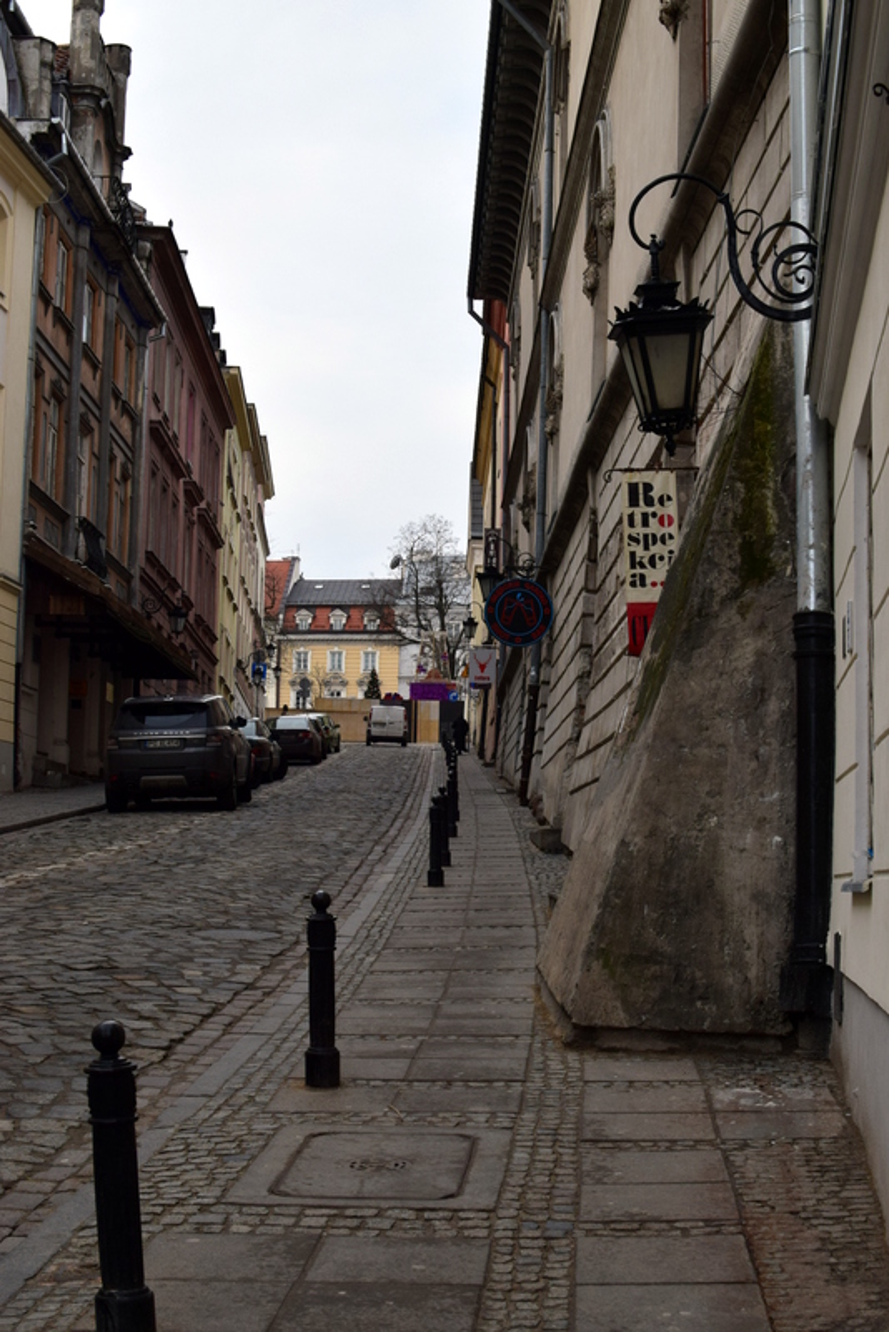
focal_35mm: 52
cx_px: 444
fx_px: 1943
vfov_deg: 37.8
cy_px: 666
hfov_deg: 25.8
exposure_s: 1/250
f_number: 10
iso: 400
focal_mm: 35
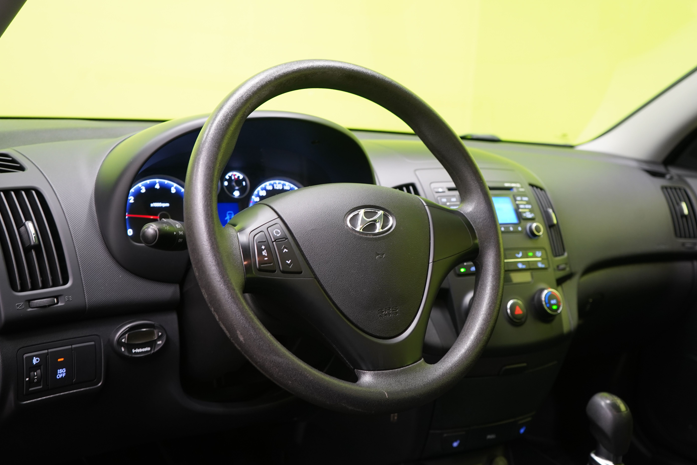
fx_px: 736
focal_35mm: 38
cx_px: 357
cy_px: 230
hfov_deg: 50.7
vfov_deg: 35.1
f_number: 5
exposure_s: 1/20
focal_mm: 35
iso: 1250
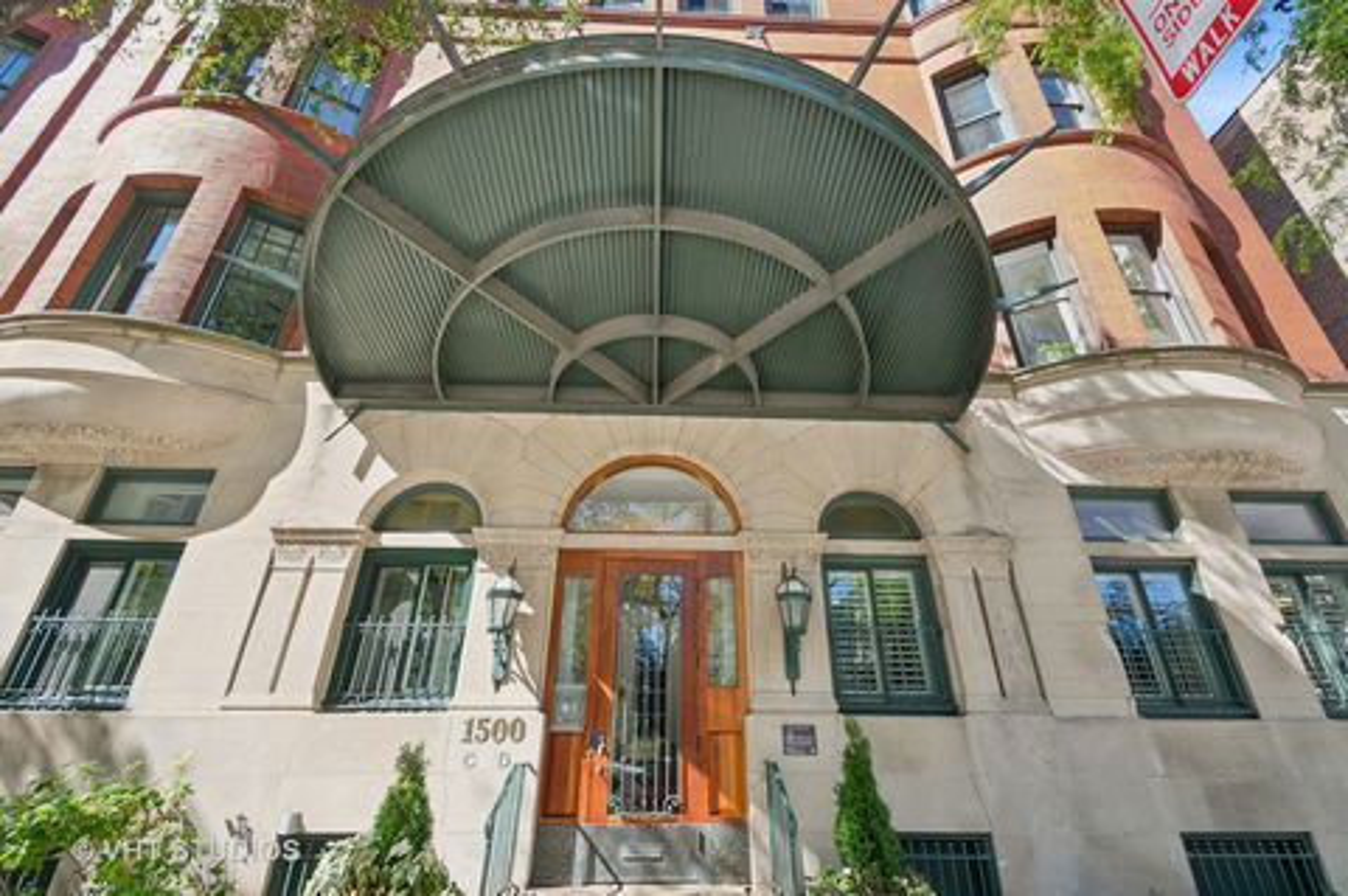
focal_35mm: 15
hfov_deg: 100.4
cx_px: 674
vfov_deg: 77.2
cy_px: 448
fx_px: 561
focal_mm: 10
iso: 100
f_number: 11
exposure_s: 1/15
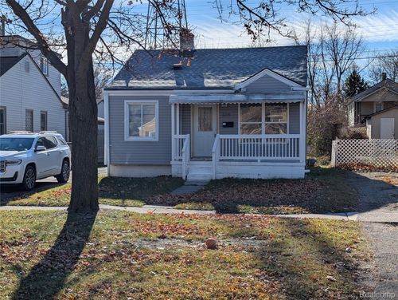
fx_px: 564
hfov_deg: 38.9
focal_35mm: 49
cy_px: 150
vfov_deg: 29.7
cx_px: 199
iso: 21
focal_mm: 6.9
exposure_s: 1/2404
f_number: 1.68
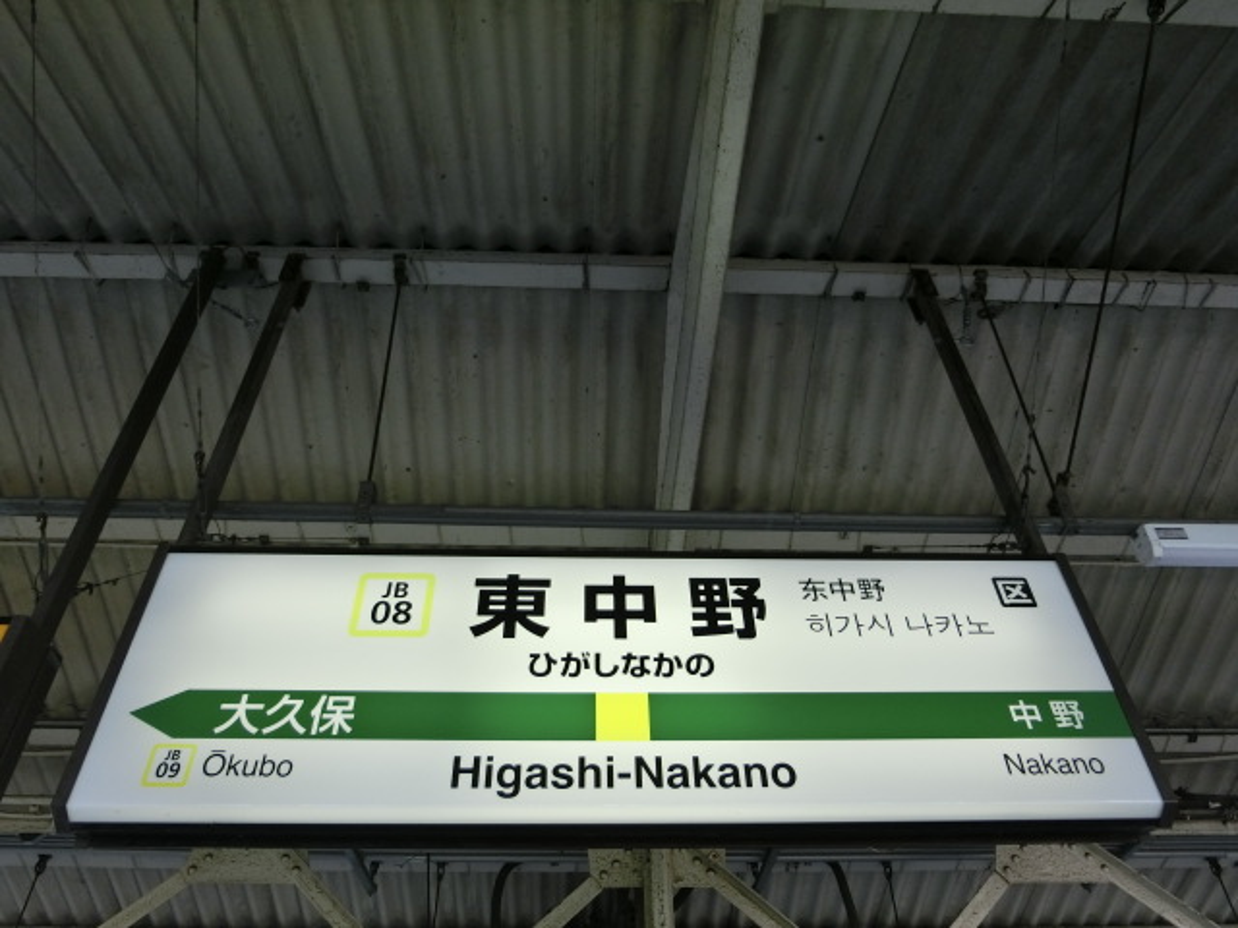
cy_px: 464
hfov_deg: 69.4
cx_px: 619
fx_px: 894
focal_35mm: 25
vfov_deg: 54.9
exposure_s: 1/125
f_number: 3.5
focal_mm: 4.5
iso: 80
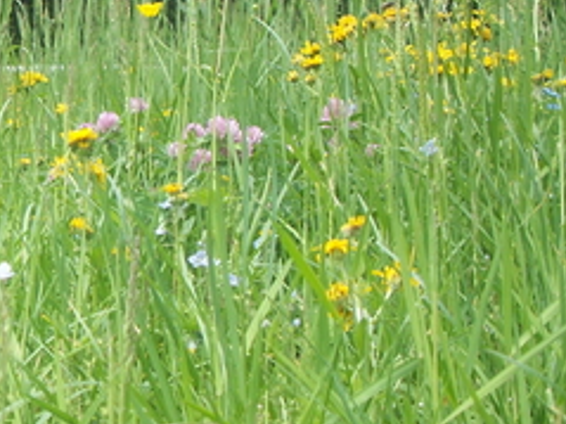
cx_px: -182
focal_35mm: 99
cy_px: 189
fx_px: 1618
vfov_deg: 14.9
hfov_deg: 18.4
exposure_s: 1/160
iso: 50
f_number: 3.5
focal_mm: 7.7
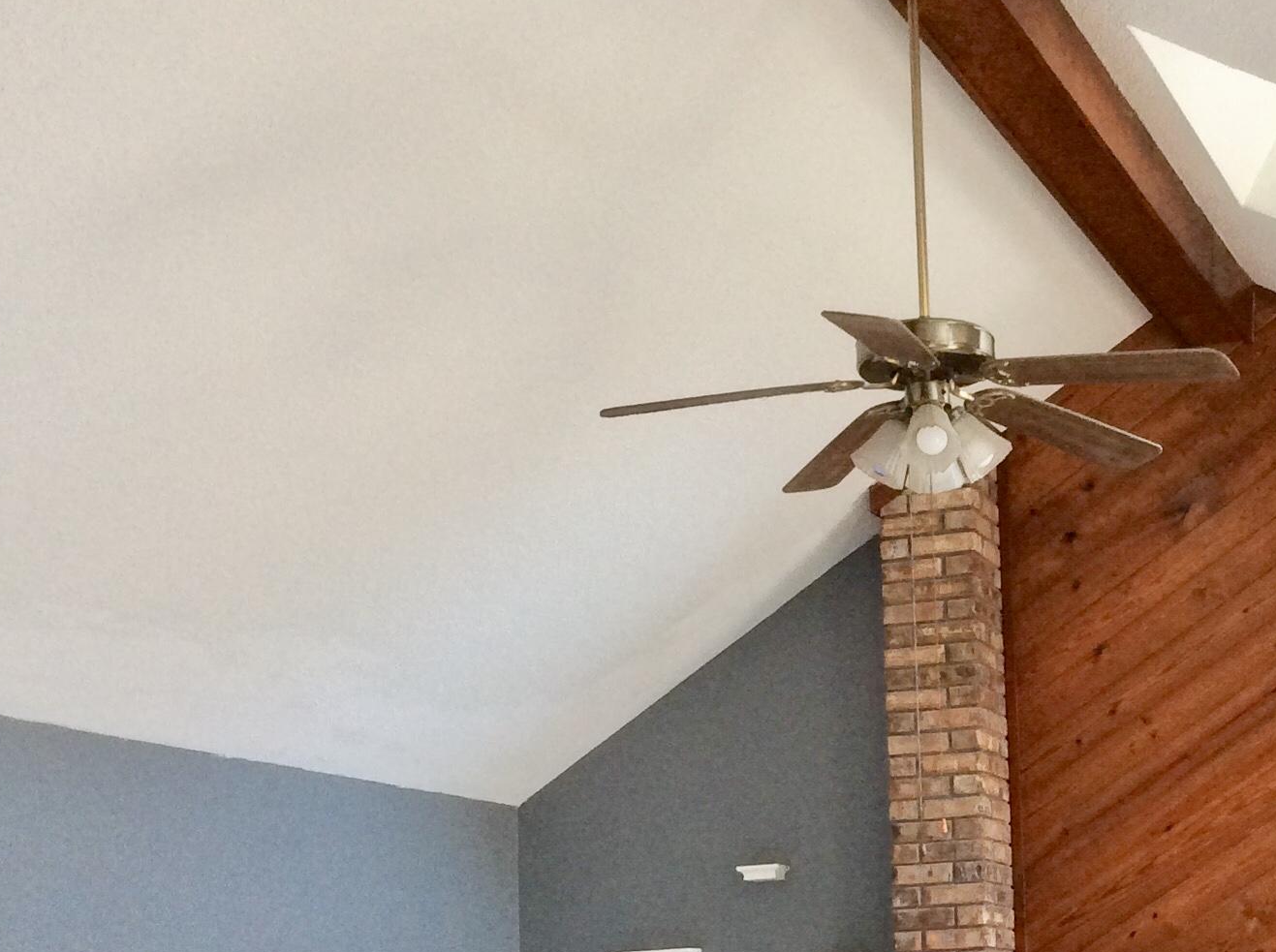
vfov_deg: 22.8
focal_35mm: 63
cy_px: 818
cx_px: 915
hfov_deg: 30.4
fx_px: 2318
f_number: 2.4
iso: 80
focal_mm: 3.3
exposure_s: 1/24
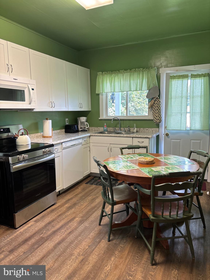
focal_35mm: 26
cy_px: 140
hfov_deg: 53.1
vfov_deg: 67.3
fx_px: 210
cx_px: 105
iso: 80
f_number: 1.6
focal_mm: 5.96
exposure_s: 1/60
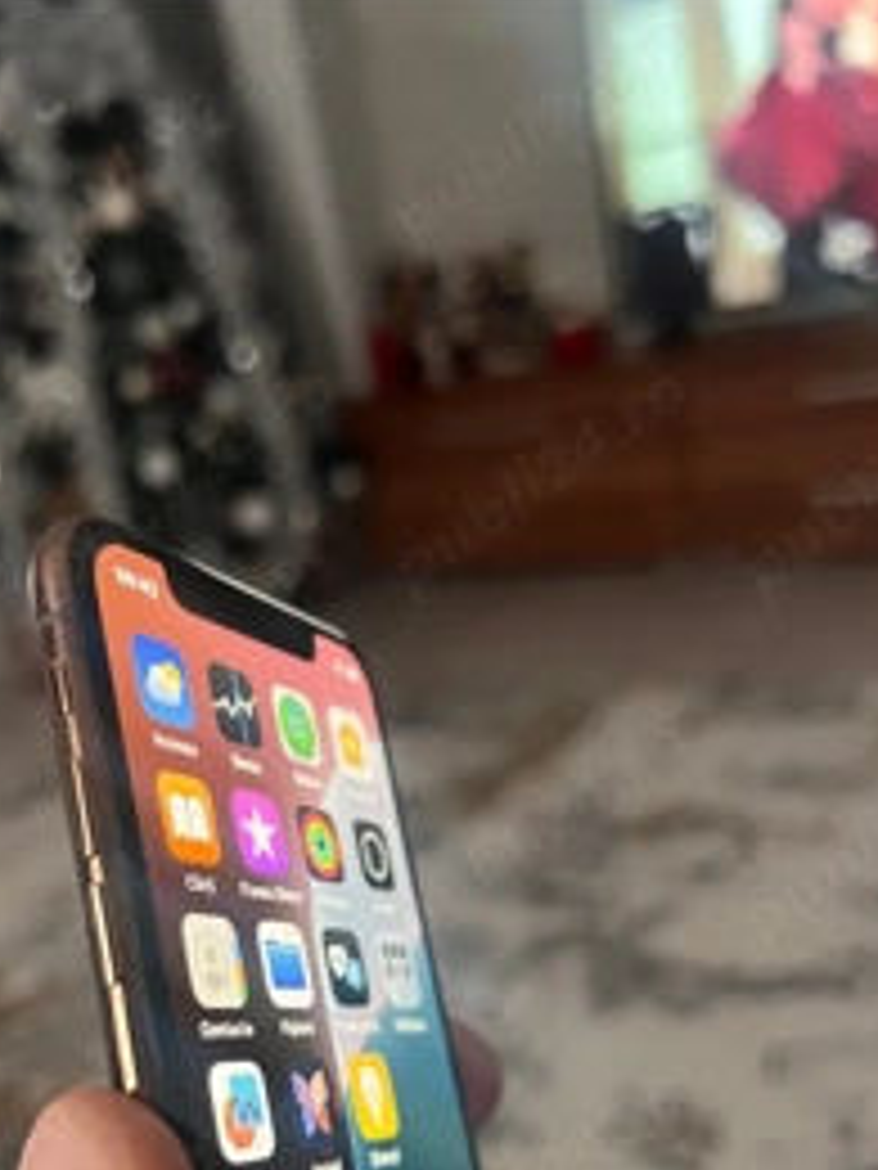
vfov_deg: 45.1
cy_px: 886
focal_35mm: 40
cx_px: 279
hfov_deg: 35.5
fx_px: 1353
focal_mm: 5.7
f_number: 1.5
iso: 400
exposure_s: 1/33
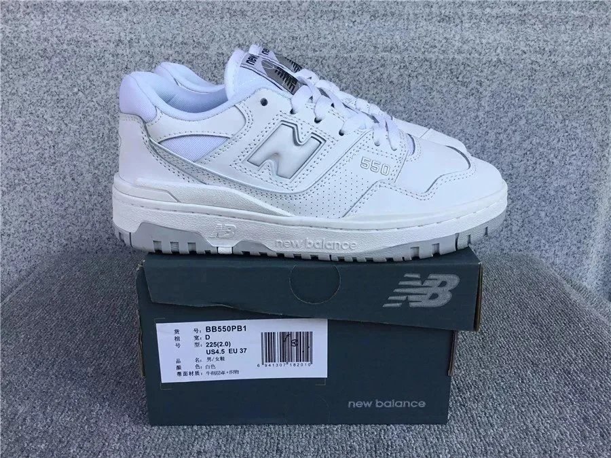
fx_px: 547
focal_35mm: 31
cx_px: 306
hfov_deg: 58.4
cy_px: 229
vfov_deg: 45.4
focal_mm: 3.3
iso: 25
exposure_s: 1/431
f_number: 2.4
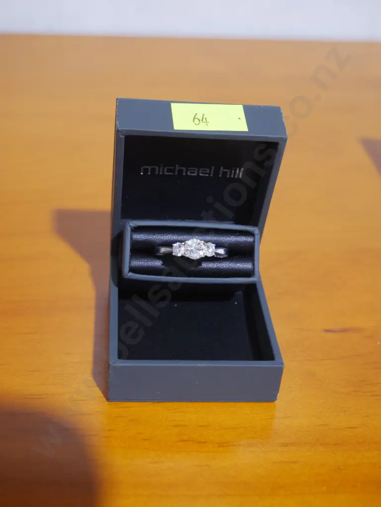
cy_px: 254
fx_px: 733
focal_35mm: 50
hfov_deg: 29.1
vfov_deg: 38.2
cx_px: 190
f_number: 5.3
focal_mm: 25
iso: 1000
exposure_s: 1/60
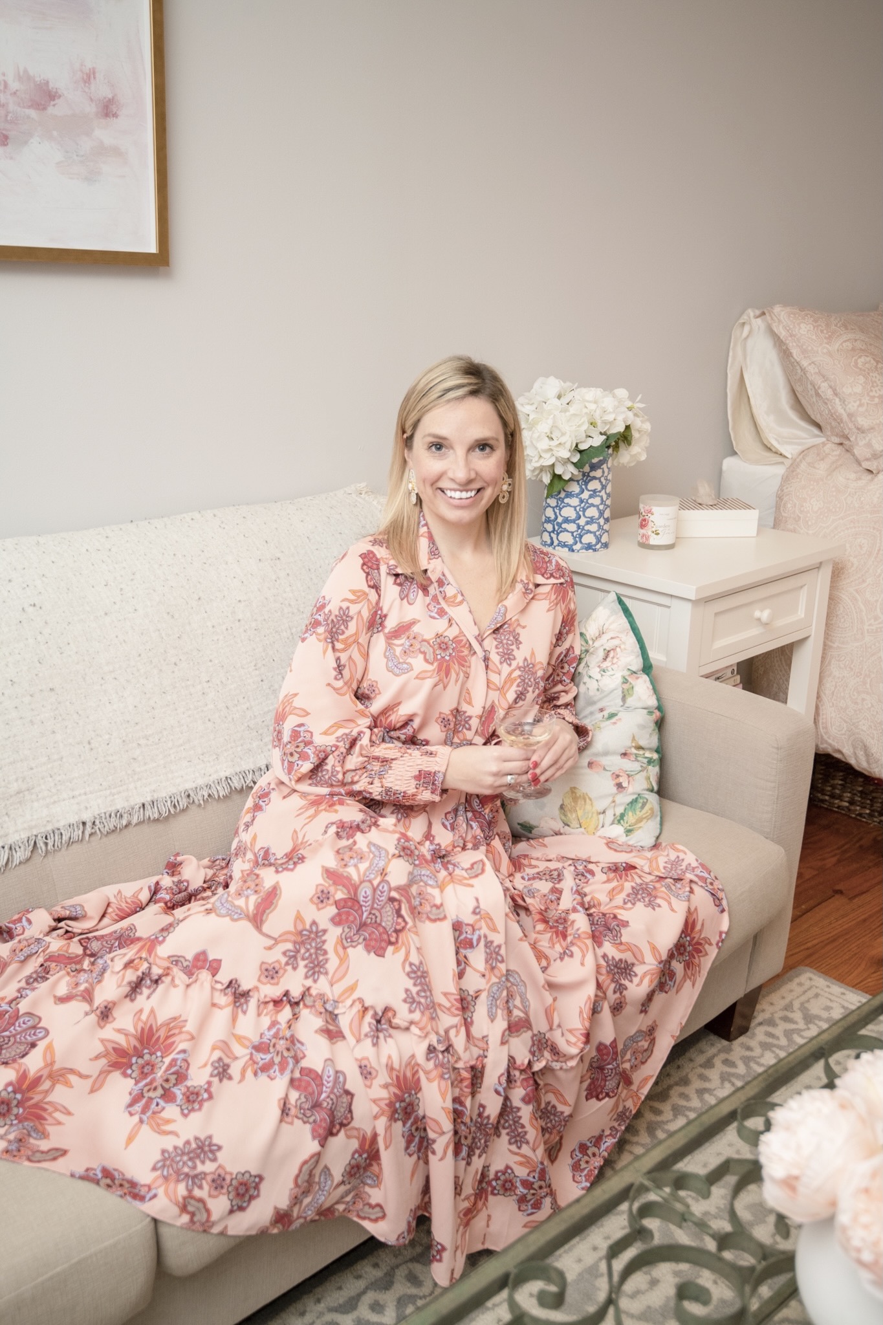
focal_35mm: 35
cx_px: 442
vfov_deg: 54.4
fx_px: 1288
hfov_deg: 37.8
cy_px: 662
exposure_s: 1/250
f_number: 4
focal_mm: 35
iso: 800
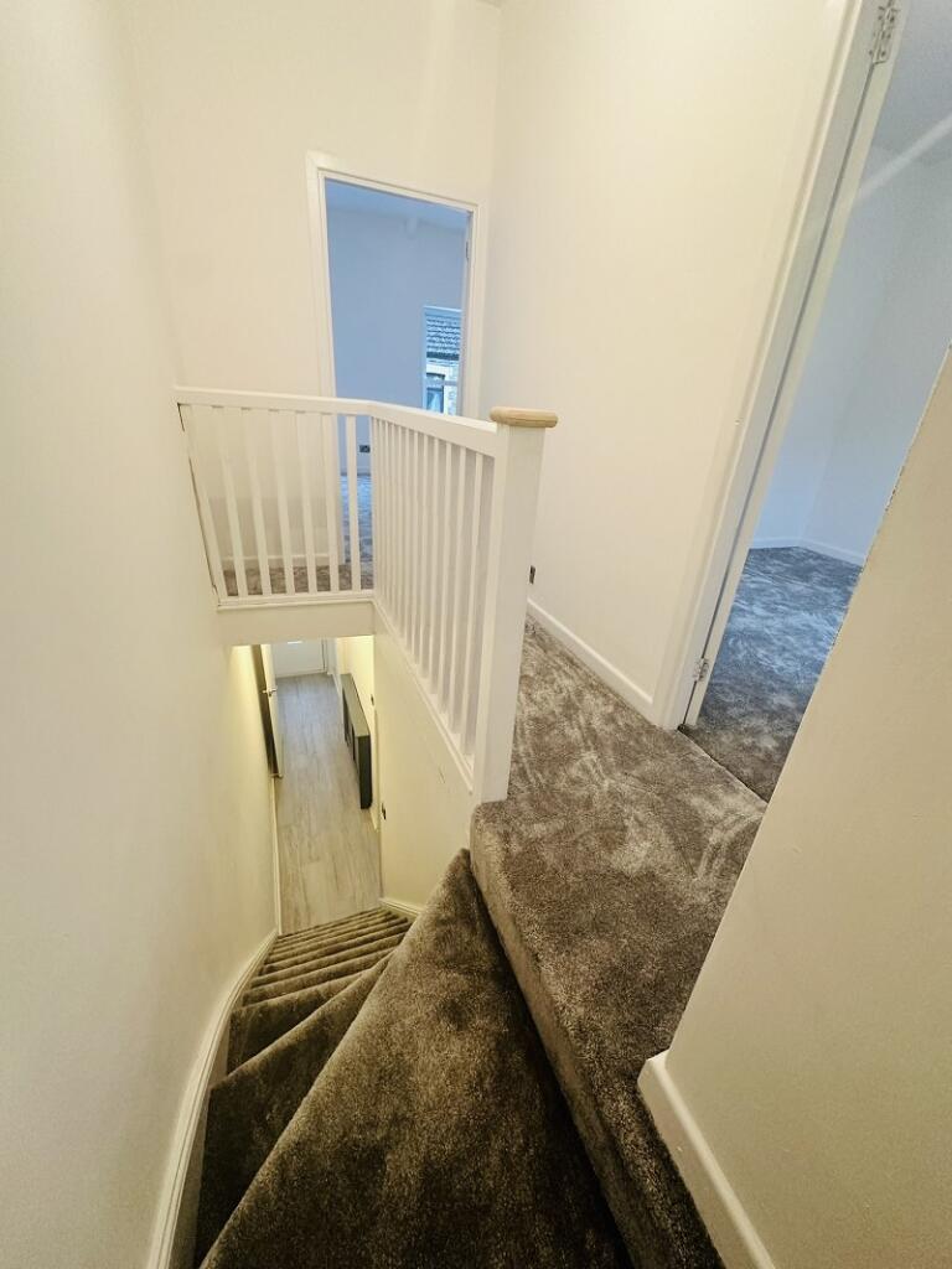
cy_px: 634
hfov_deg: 85.7
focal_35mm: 14
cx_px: 476
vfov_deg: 102.1
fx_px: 513
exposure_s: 1/100
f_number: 2.2
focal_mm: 2.22
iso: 250
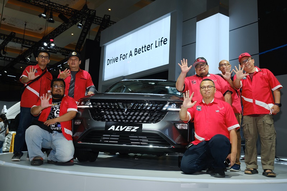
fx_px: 279
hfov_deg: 54.4
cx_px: 144
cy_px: 96
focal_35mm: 35
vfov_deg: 37.8
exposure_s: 1/160
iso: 500
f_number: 5
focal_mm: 23
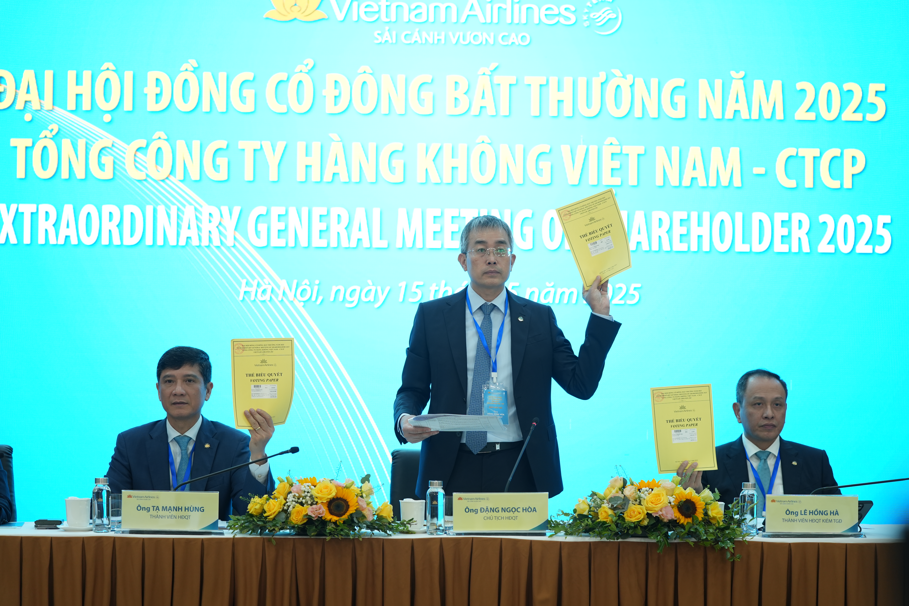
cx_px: 454
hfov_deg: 21.7
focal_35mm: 94
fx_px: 2373
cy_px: 303
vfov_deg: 14.6
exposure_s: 1/100
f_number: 2.8
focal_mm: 94
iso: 500
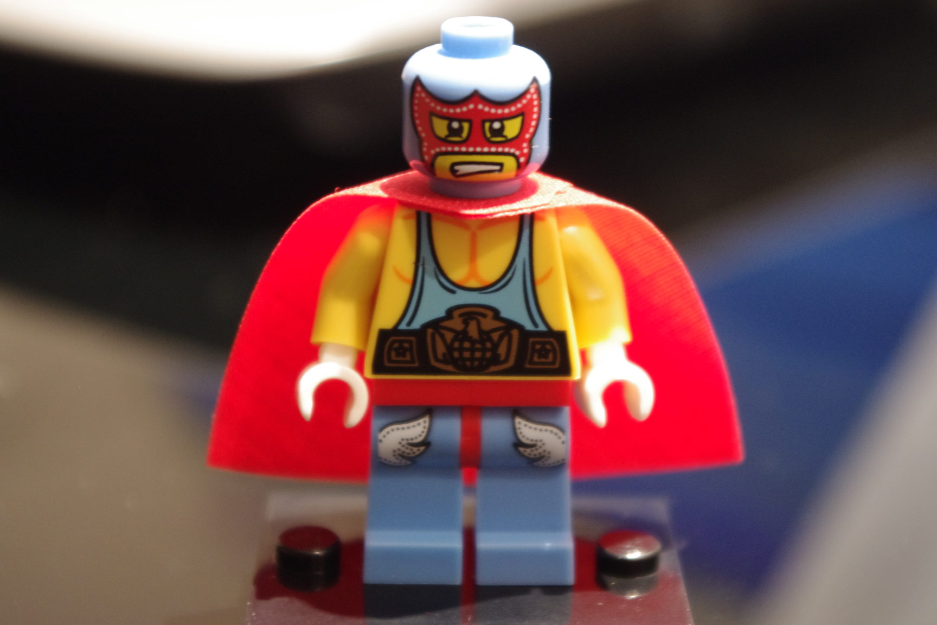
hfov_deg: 24.8
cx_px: 468
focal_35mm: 82
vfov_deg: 16.7
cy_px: 312
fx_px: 2134
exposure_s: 1/5
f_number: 7.1
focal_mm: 55
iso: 1600
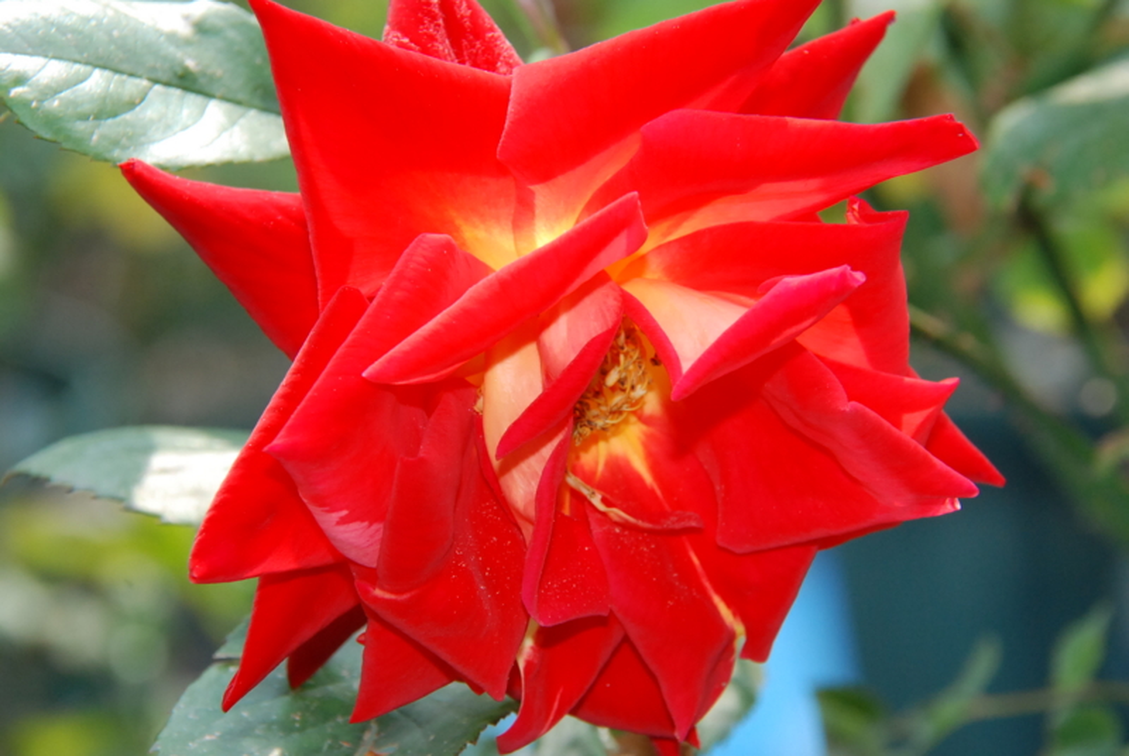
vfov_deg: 3.1
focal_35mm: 450
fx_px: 14133
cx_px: 564
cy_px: 378
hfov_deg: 4.6
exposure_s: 1/200
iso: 800
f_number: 13
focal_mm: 300
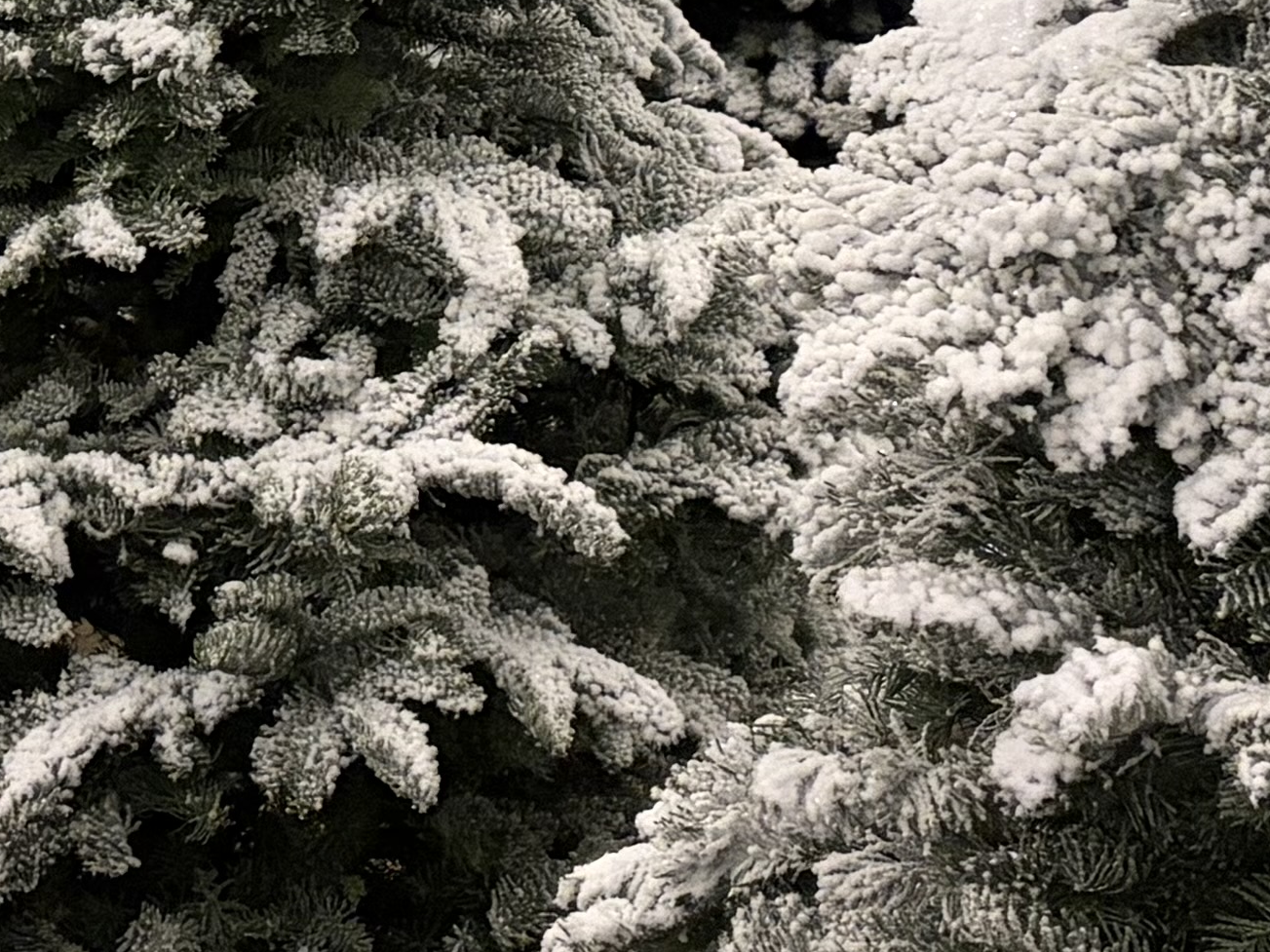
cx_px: 173
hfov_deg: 17.1
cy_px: -46
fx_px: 4182
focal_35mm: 114
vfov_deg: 12.8
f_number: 1.6
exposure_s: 1/40
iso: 400
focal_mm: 5.96
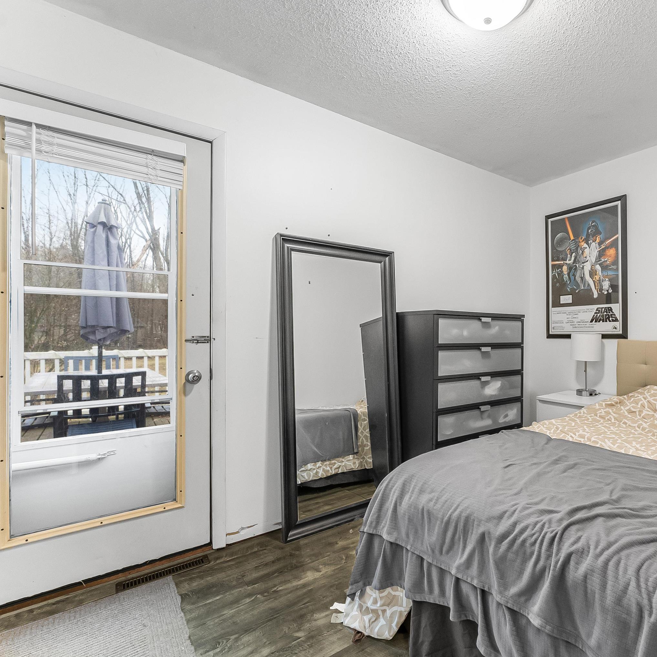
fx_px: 403
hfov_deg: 74.8
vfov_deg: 78.4
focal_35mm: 19
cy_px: 329
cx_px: 460
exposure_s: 1/15
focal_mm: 14.6
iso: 3200
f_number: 7.1
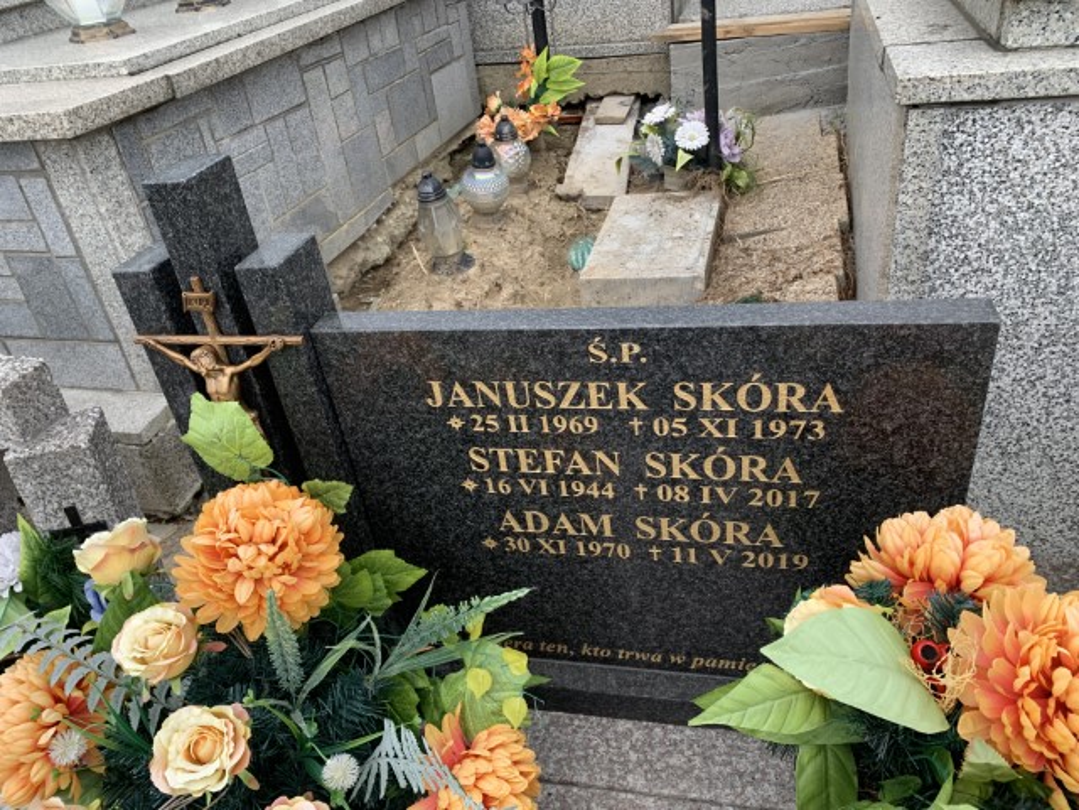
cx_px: 540
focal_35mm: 26
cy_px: 405
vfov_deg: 53.1
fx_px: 810
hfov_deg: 67.3
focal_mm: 4.25
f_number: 1.8
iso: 25
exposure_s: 1/272
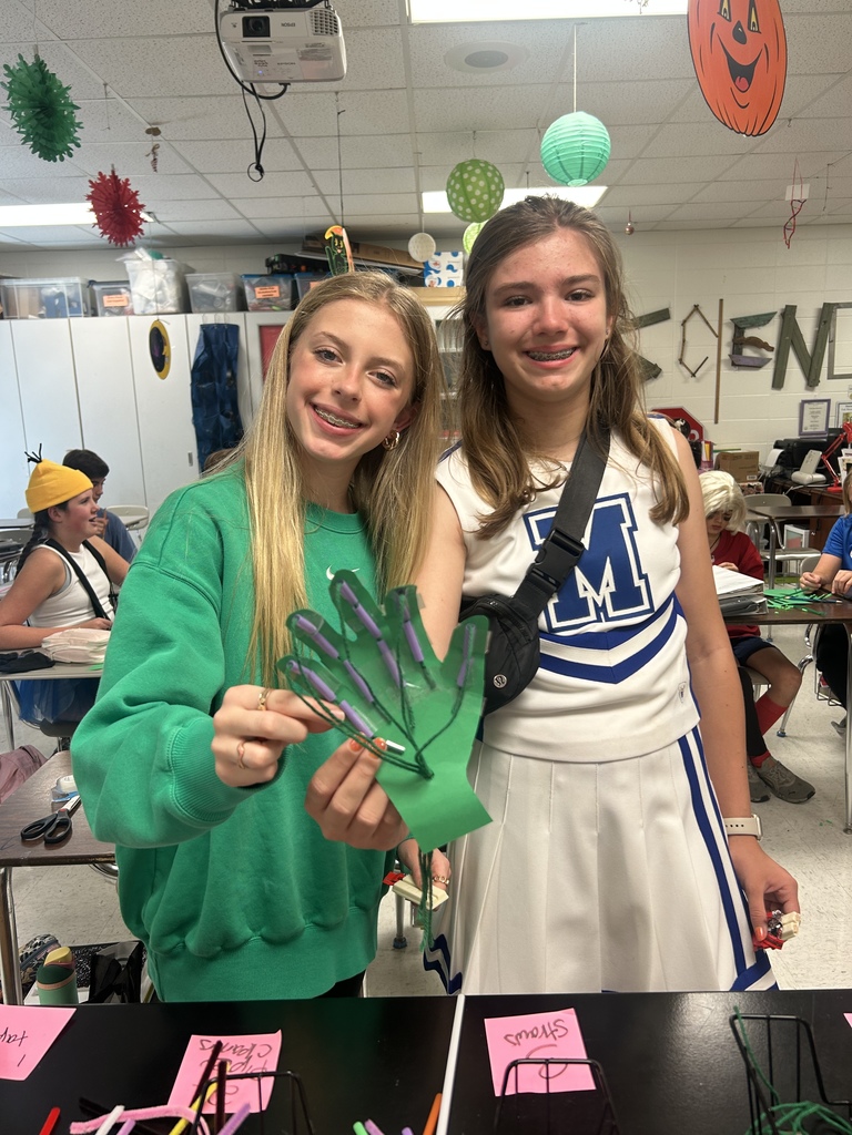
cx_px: 426
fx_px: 853
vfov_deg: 67.3
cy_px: 568
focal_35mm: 26
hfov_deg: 53.1
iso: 64
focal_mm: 5.7
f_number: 1.5
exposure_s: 1/61
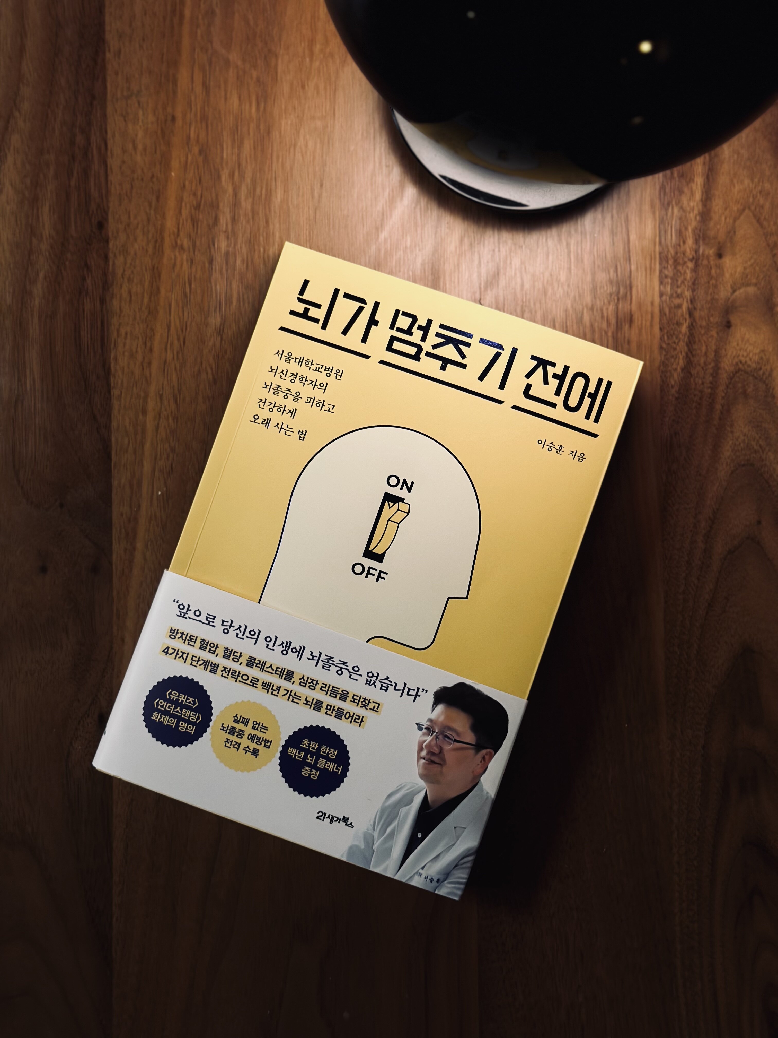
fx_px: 1438
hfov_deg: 30.3
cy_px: 519
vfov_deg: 39.7
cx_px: 389
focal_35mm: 48
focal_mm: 6.86
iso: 80
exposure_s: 1/120
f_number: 1.78
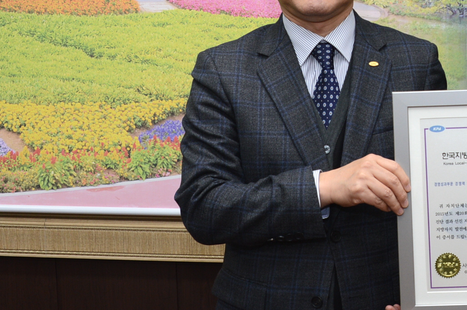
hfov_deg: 28.4
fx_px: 868
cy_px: 44
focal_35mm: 67
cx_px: 458
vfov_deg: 20.0
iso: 800
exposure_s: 1/60
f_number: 7.1
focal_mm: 28
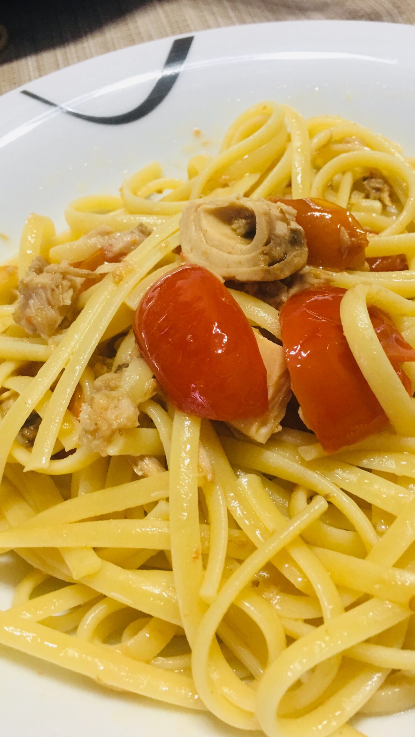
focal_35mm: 35
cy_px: 344
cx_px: 250
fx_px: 685
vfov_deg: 56.6
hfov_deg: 33.6
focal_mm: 4.15
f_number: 2.2
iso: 50
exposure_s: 1/17
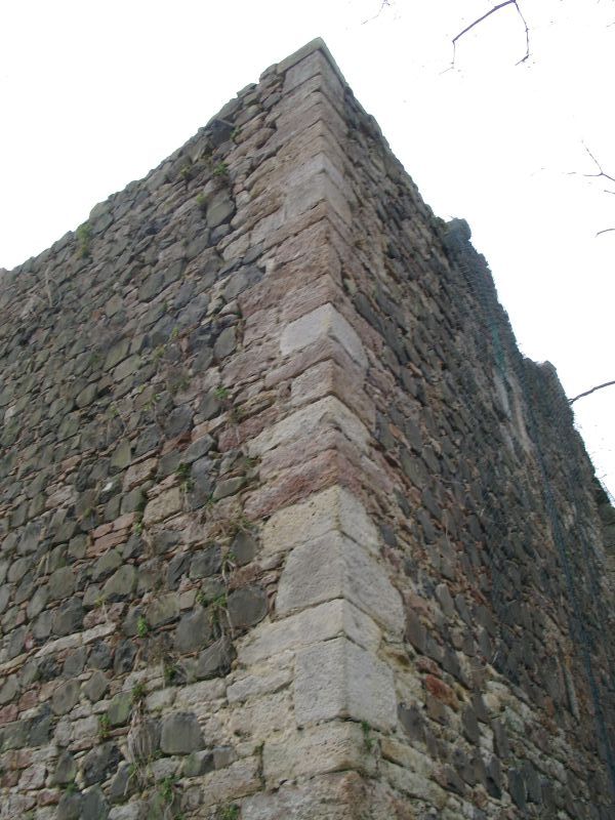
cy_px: 410
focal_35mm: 34
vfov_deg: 54.0
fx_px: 805
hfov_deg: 41.8
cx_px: 308
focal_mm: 7.13
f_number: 5.6
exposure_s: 1/8
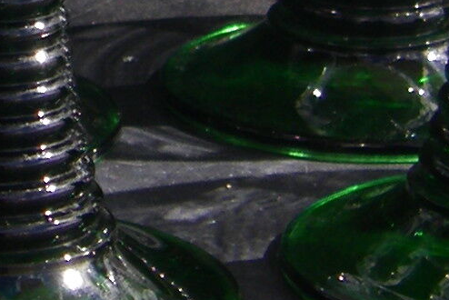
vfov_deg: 5.2
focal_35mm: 261
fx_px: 3257
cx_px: -50
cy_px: -112
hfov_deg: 7.8
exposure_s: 1/100
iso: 64
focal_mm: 6.3
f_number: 7
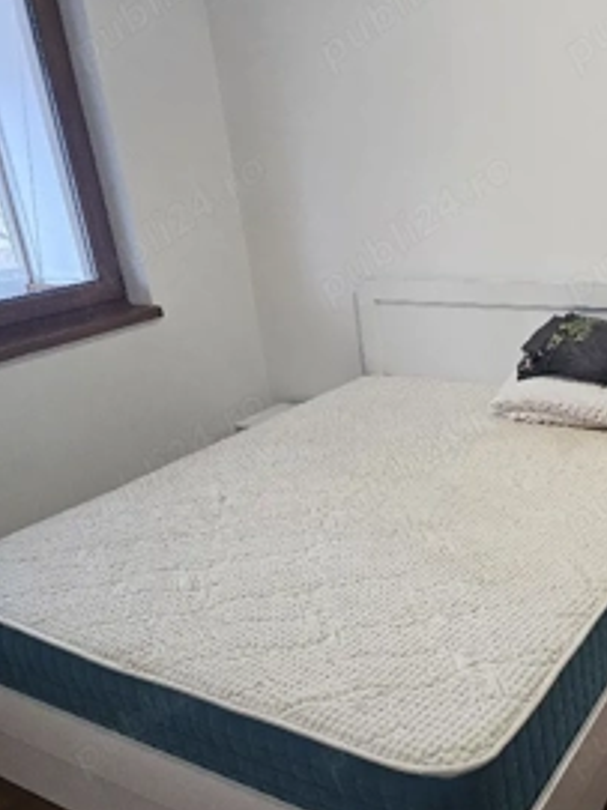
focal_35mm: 34
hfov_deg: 40.7
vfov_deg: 53.5
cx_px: 446
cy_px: 493
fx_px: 796
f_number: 1.7
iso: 640
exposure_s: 1/101
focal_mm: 6.3
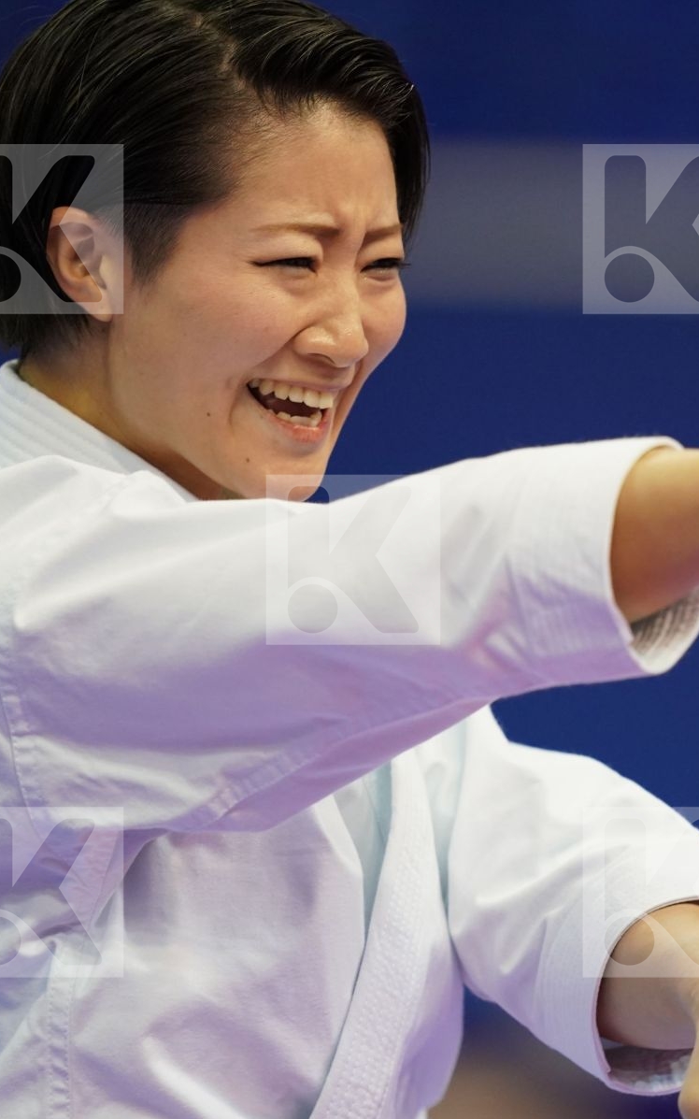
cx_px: 670
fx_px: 18686
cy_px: 560
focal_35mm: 613
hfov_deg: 2.1
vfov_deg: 3.4
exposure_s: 1/500
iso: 2500
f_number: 2.8
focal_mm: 400
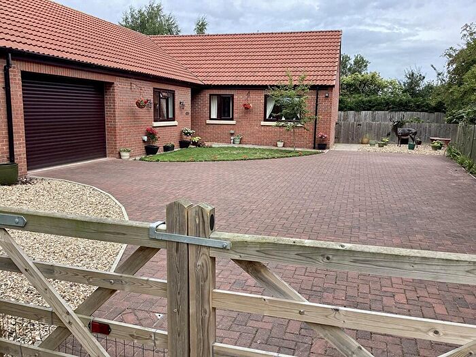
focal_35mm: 31
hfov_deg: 58.4
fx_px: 426
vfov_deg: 45.4
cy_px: 178
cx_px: 238
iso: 25
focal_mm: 3.3
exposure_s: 1/440
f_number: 2.4
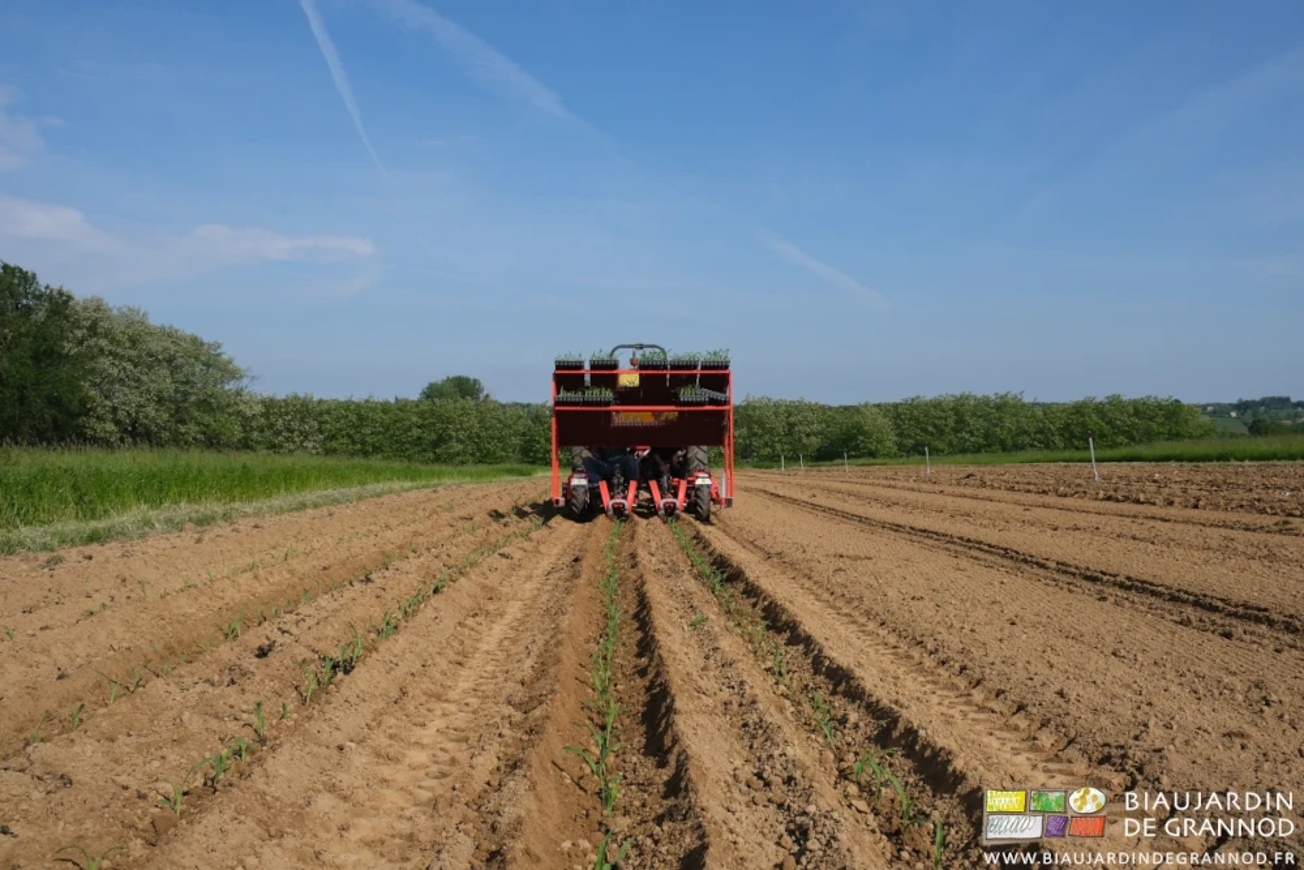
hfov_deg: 65.5
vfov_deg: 46.4
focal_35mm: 28
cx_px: 652
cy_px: 435
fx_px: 1014
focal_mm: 18.8
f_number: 7.1
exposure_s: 1/480
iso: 160
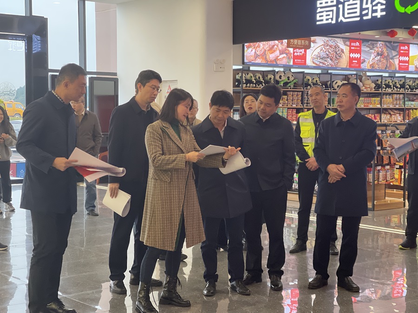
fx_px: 773
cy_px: 156
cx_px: 209
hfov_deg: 30.3
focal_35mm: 64
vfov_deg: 22.9
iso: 160
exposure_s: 1/120
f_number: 2.2
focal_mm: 7.5
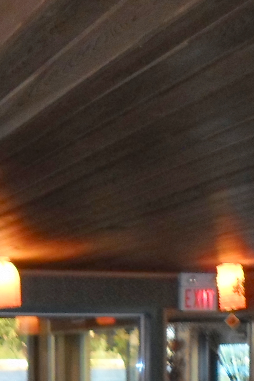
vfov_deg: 23.1
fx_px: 879
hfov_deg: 16.0
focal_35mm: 83
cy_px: 416
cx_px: -17
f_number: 2.5
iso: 400
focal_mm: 4.5
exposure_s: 1/30
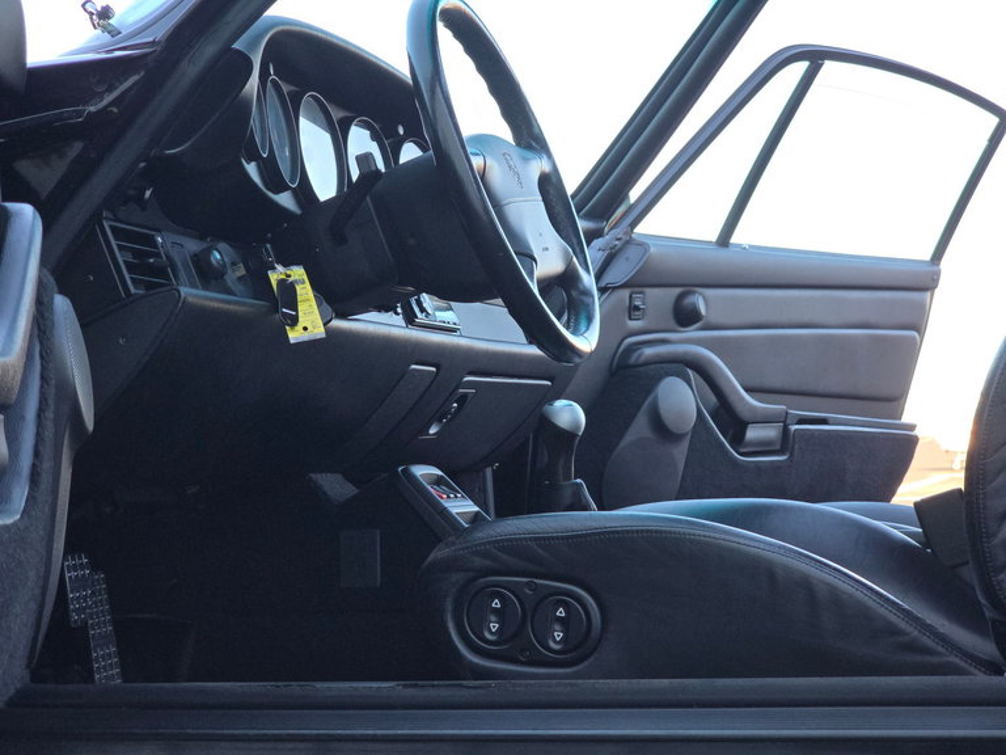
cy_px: 378
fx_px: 2005
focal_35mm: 69
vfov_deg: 21.3
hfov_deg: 28.2
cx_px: 503
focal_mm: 7.9
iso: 50
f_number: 2.4
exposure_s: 1/151
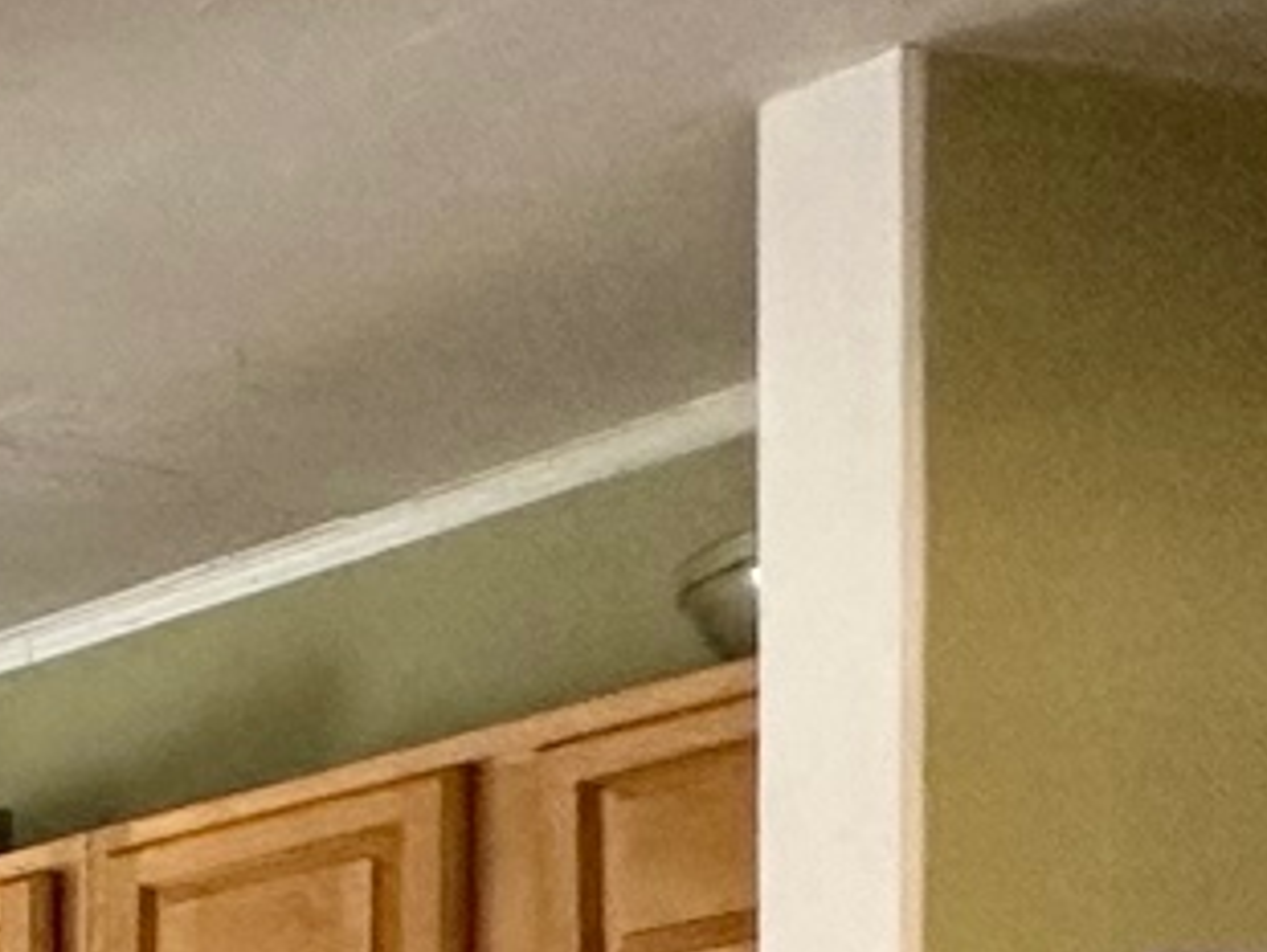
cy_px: 1663
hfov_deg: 11.7
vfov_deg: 14.5
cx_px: -2485
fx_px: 3333
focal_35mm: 91
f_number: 2.2
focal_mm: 2.22
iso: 160
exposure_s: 1/120
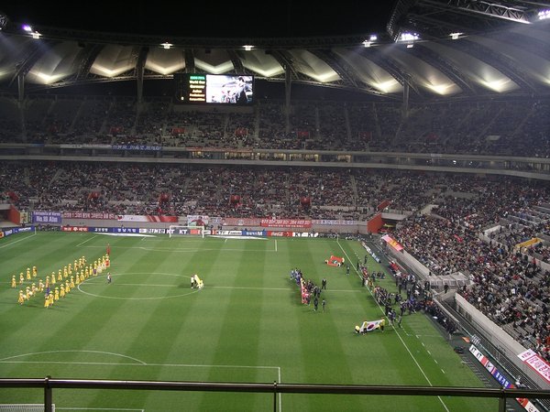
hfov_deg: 42.1
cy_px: 206
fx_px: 715
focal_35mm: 45
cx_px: 275
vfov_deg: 32.2
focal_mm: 9.3
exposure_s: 1/47
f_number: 3
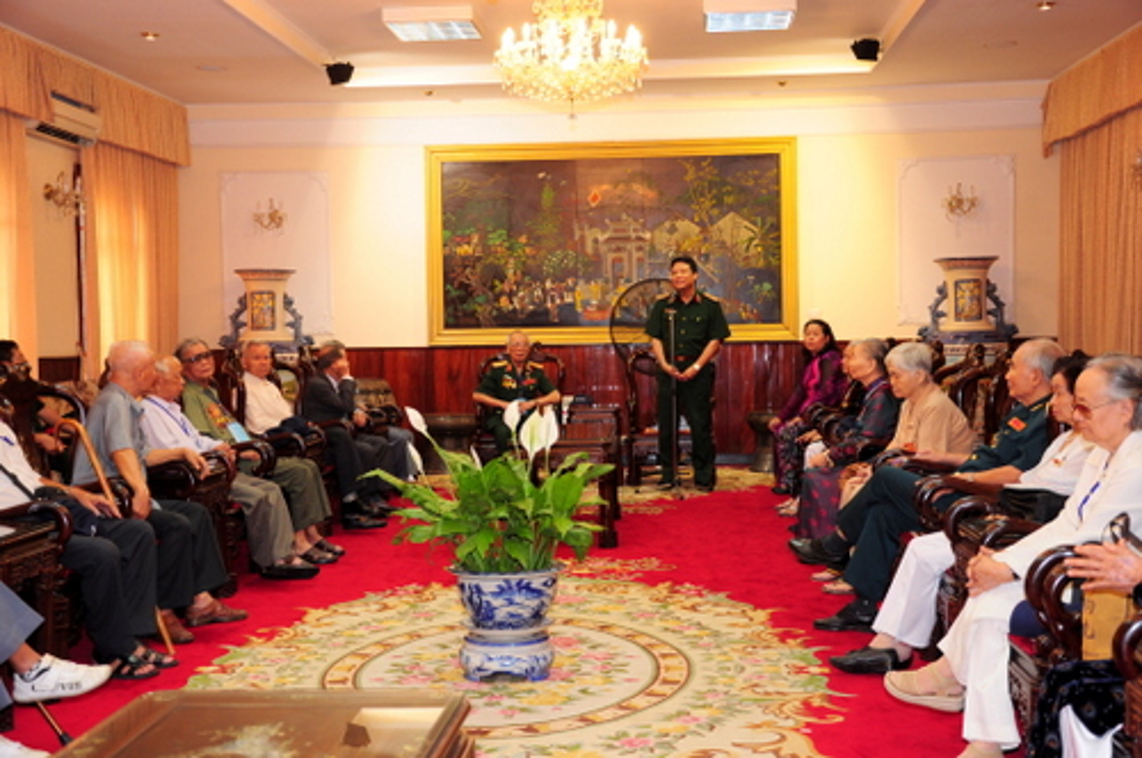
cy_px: 379
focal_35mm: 45
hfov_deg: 43.7
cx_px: 571
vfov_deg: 29.8
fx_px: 1426
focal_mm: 30
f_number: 4.2
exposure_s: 1/30
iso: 500
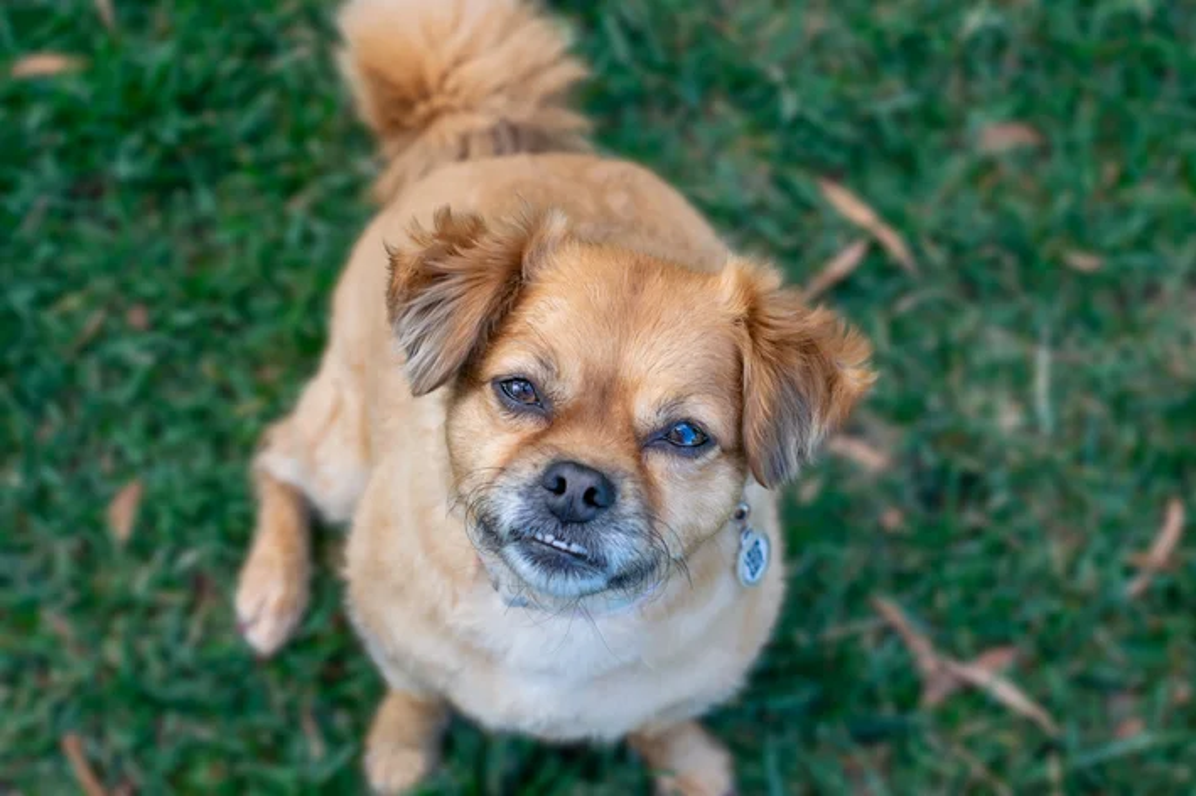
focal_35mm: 75
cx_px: 598
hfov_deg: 27.0
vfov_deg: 18.2
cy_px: 398
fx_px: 2490
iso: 200
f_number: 5
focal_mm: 50
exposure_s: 1/100
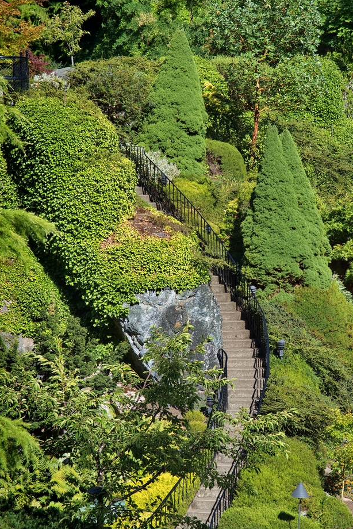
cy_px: 275
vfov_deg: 12.3
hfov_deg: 8.2
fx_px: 2454
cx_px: 239
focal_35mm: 167
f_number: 6.3
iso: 100
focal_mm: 120
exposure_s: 1/250
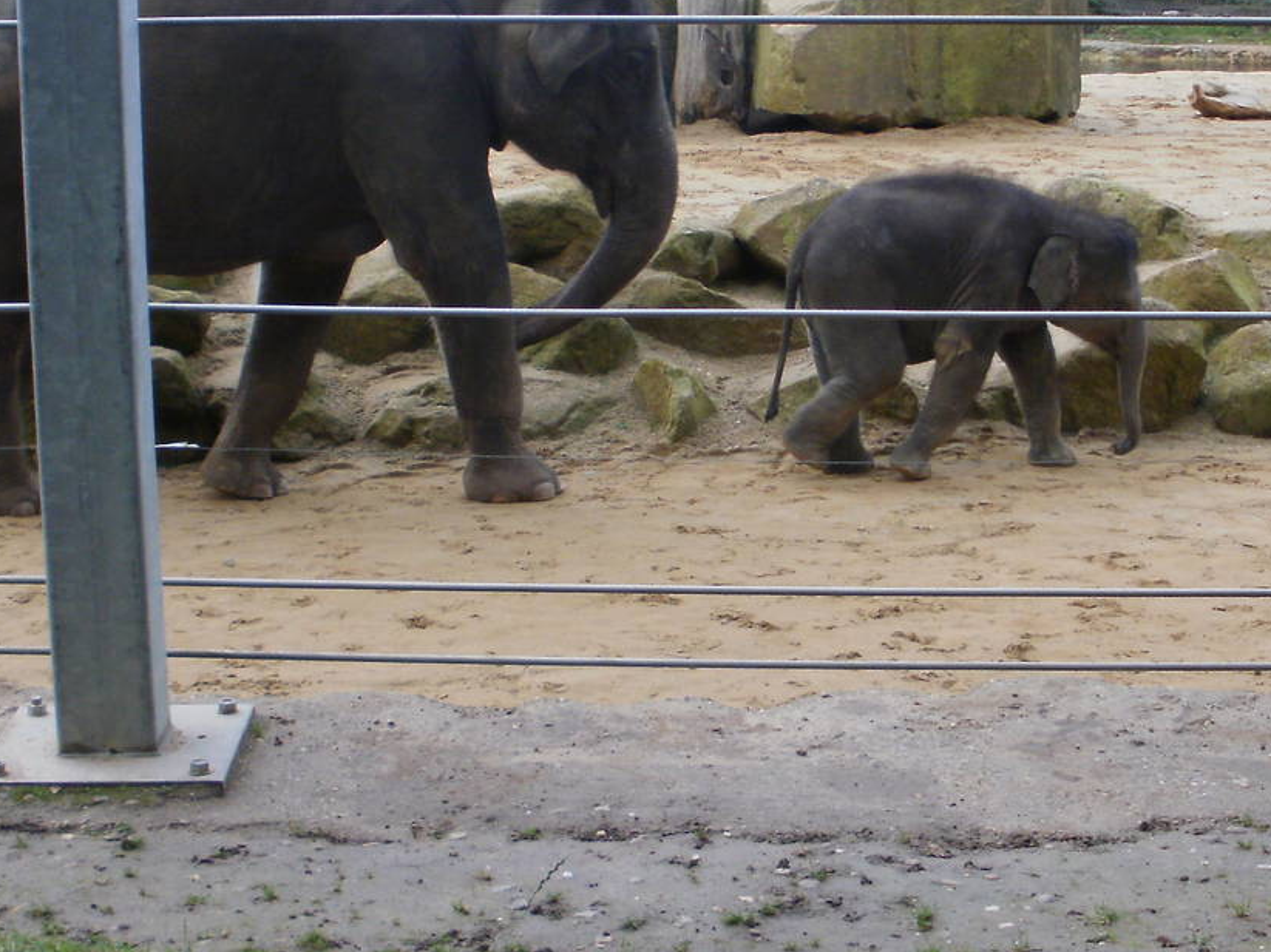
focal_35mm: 70
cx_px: 808
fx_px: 2570
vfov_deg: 21.0
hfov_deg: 27.7
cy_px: 447
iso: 100
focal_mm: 6.3
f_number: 3.5
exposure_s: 1/100
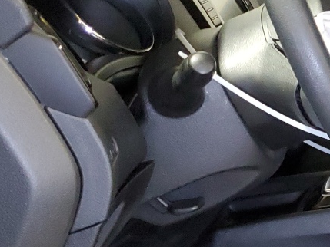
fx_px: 925
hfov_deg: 18.3
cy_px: 244
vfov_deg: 15.0
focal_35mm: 97
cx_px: 477
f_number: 1.5
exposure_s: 1/50
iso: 349
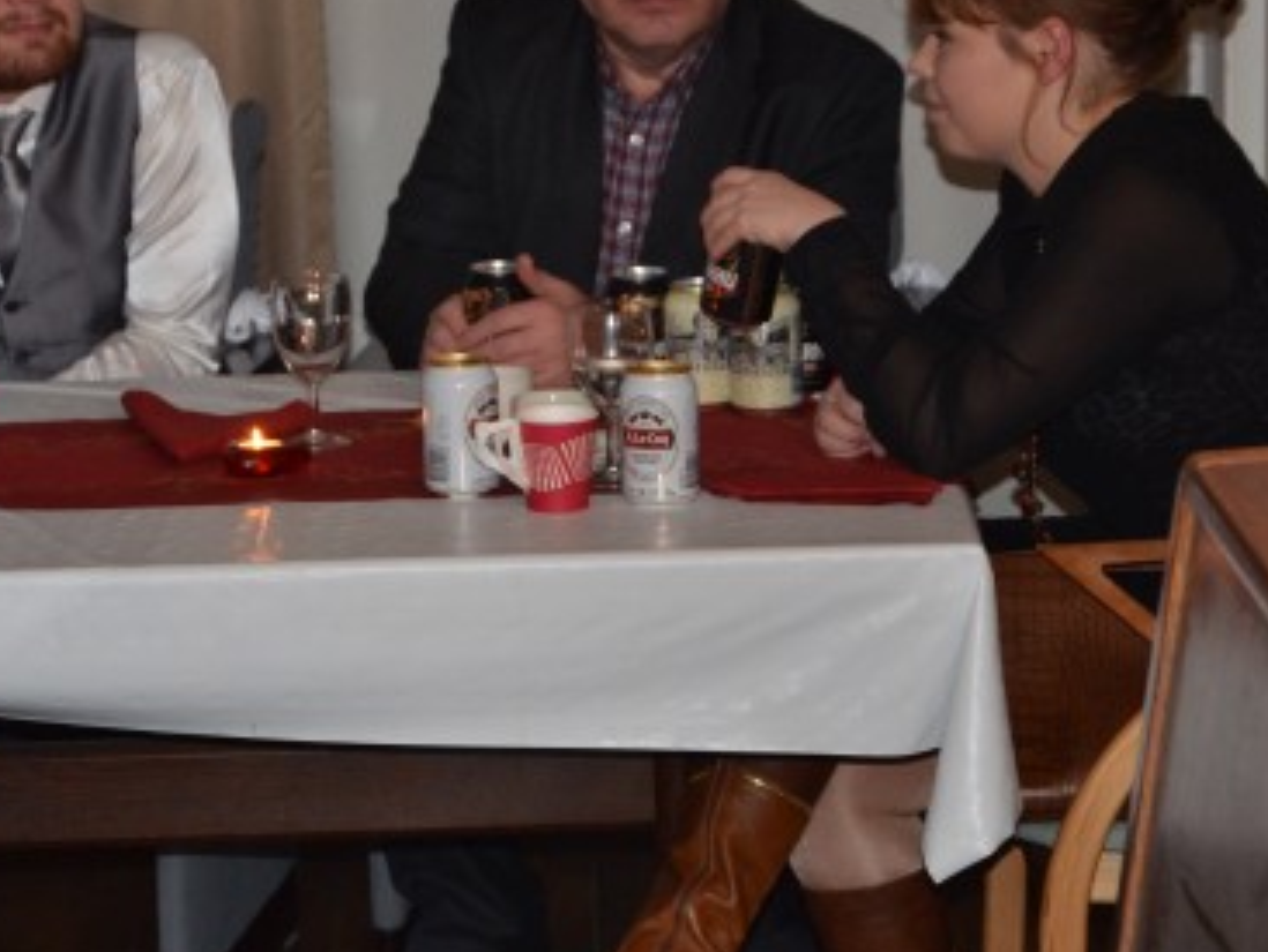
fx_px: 5168
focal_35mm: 141
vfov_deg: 10.5
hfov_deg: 14.0
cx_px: 482
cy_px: 324
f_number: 5
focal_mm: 52
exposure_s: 1/60
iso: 800
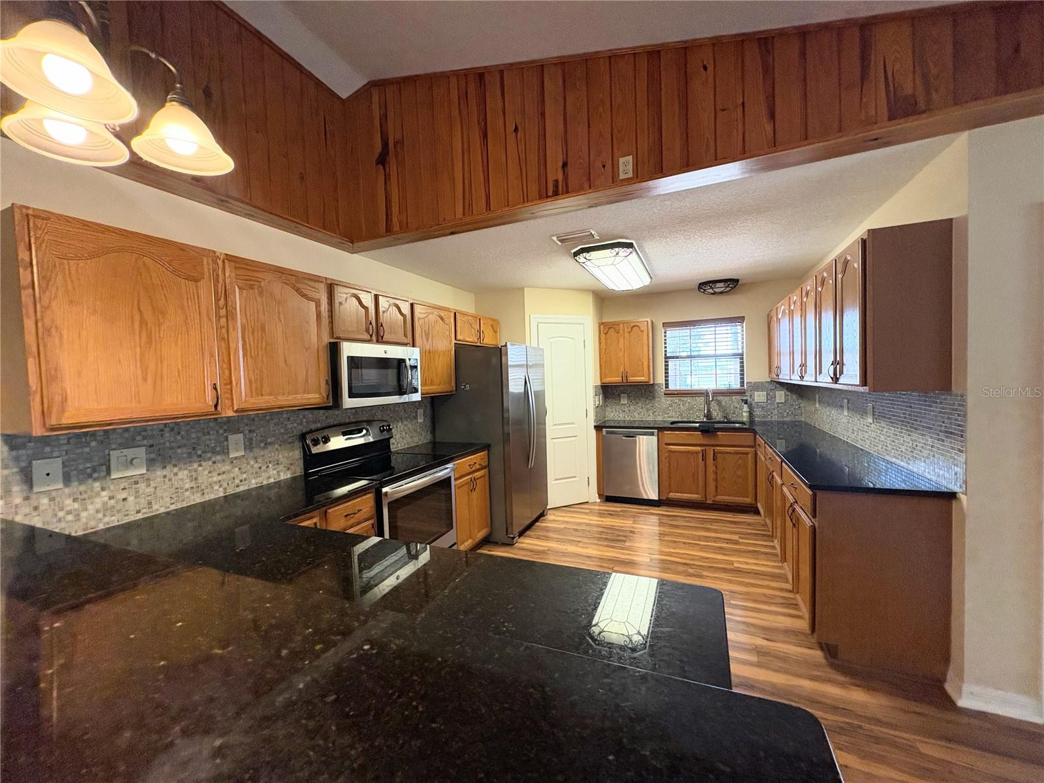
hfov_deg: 102.1
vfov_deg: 85.7
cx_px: 522
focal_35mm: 14
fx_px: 422
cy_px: 392
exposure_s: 1/120
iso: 400
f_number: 2.2
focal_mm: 2.22
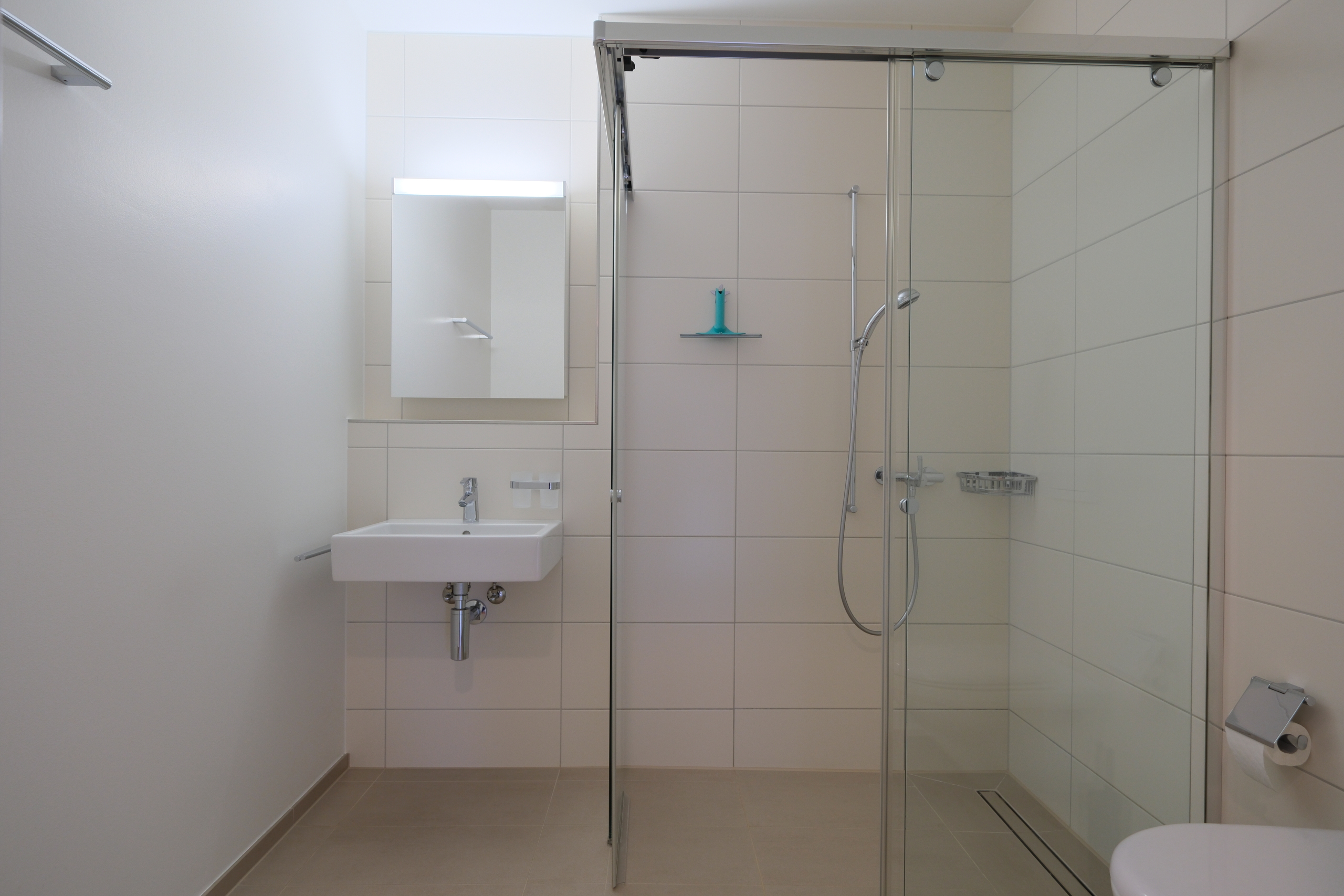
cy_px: 448
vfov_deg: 64.6
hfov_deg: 86.9
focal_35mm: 19
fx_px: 709
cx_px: 672
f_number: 4.5
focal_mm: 12.6
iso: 400
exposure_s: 1/18
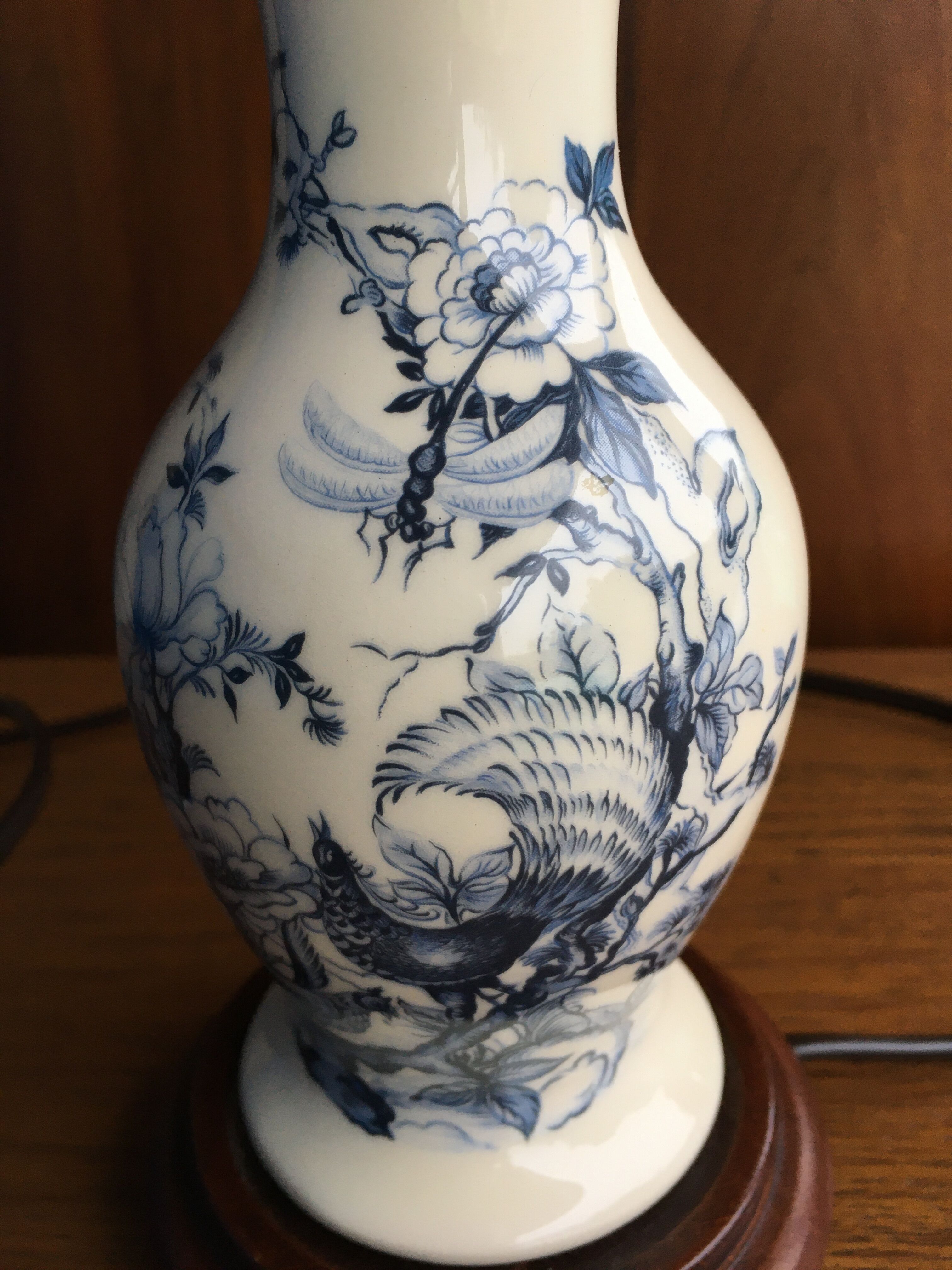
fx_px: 1063
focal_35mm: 29
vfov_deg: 61.7
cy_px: 635
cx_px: 476
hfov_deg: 48.2
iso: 32
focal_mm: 4.15
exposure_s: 1/33
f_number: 2.2
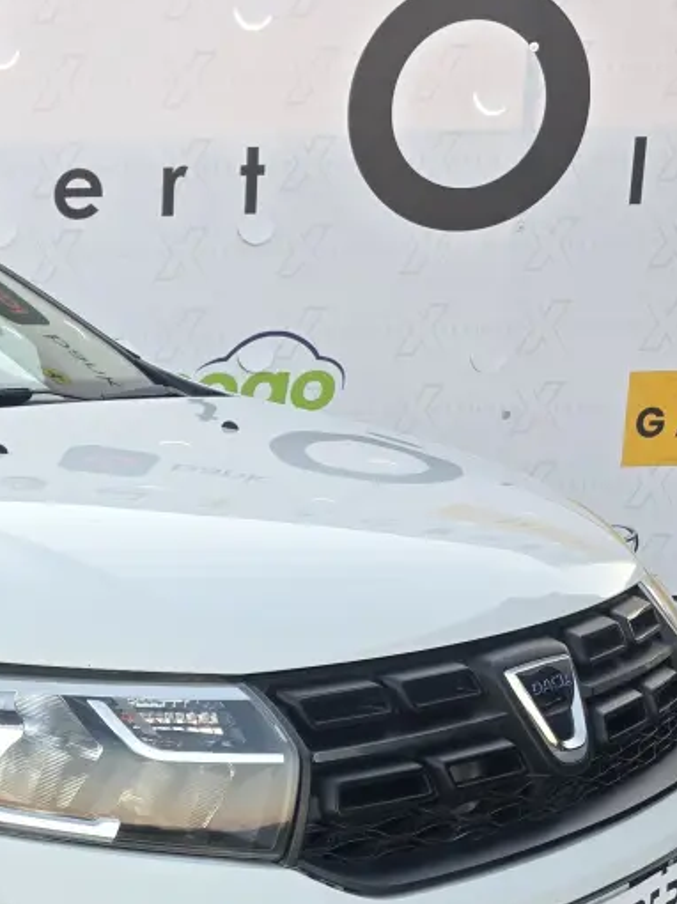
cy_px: 730
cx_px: -191
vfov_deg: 29.1
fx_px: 1696
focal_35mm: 65
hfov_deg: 20.7
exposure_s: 1/100
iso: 80
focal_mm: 6.3
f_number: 1.7
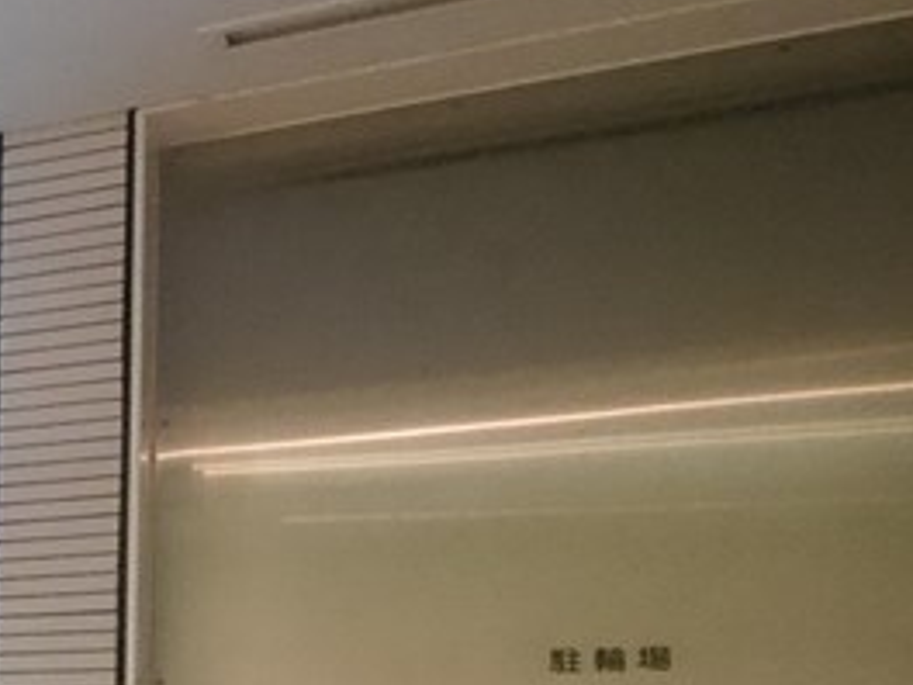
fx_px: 1794
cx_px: -937
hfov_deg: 18.3
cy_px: 830
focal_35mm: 68
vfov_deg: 20.2
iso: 3200
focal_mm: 7
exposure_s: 1/40
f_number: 4
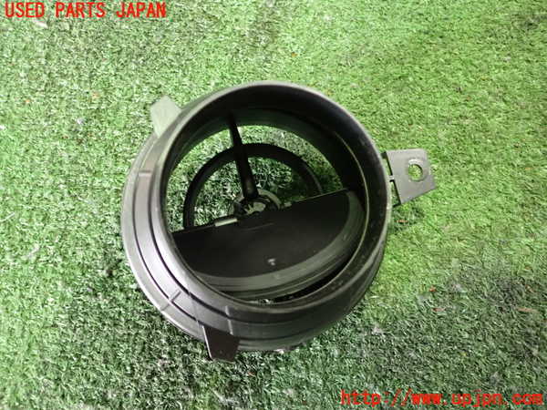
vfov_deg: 46.8
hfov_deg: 60.0
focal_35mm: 30
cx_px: 274
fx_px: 474
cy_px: 205
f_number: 2.3
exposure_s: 1/25
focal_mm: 5.4
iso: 800
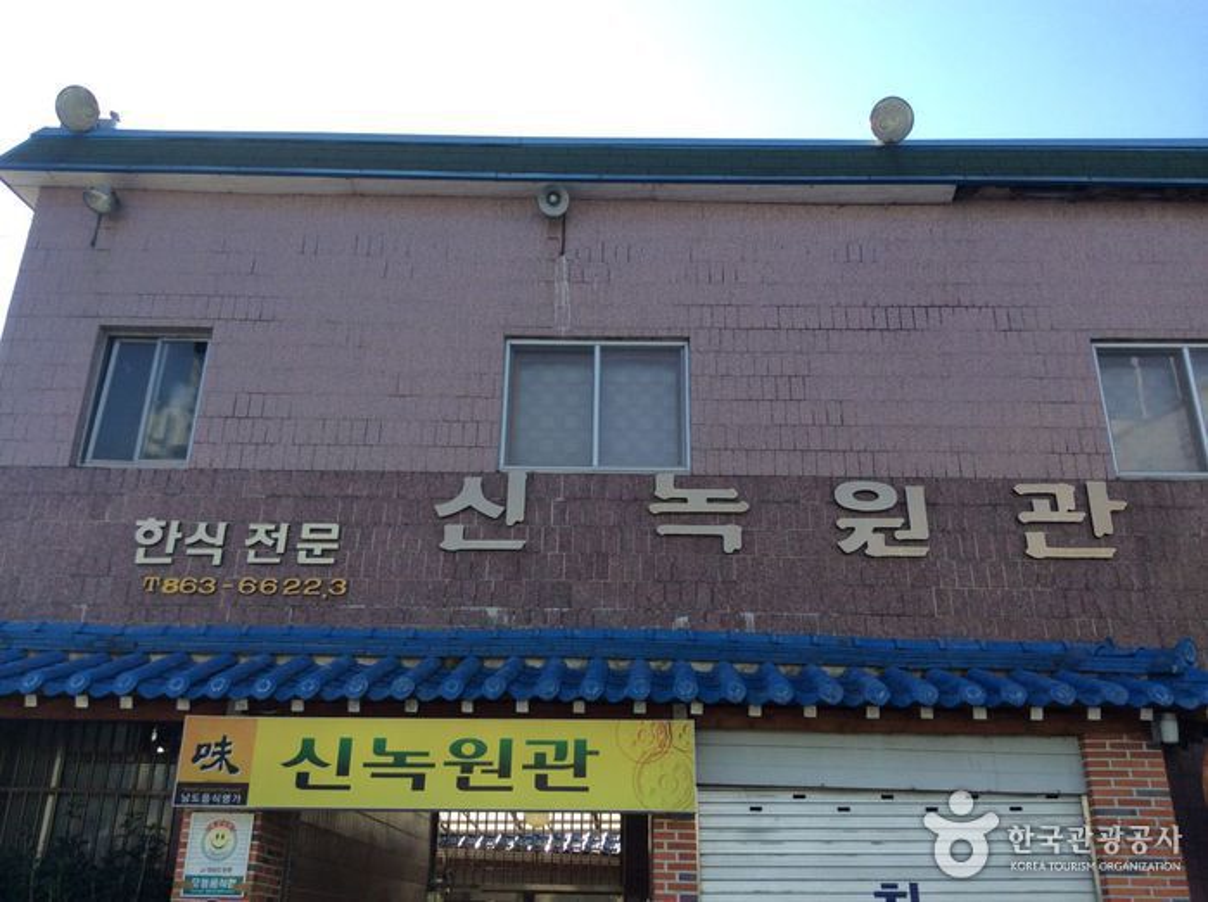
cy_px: 451
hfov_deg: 55.4
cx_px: 604
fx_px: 1150
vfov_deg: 42.8
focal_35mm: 33
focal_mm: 3.3
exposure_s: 1/596
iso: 32
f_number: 2.4
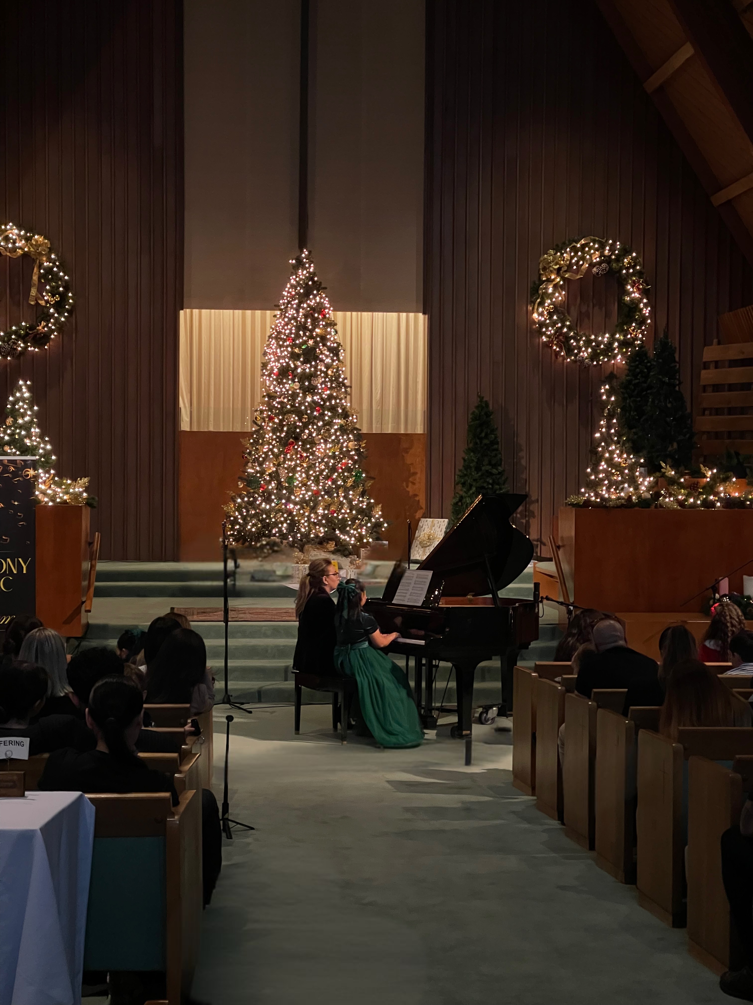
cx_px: 376
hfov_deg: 22.9
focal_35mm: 64
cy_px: 502
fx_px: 1856
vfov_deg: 30.3
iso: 640
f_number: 2.2
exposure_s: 1/40
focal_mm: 7.5
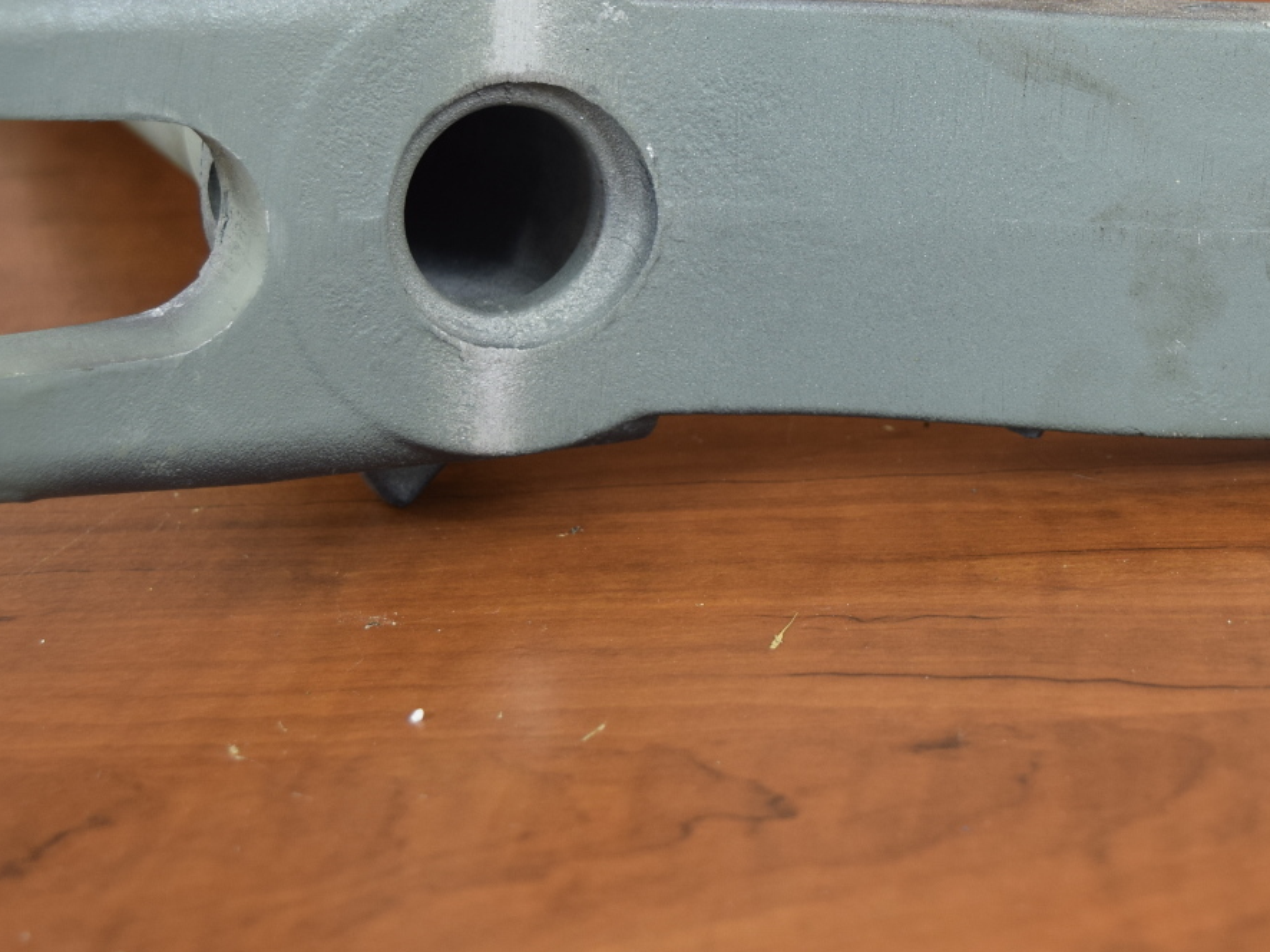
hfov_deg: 26.5
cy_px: 223
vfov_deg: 20.0
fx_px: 2678
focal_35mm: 73
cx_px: 876
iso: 400
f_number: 5
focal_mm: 28
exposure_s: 1/100
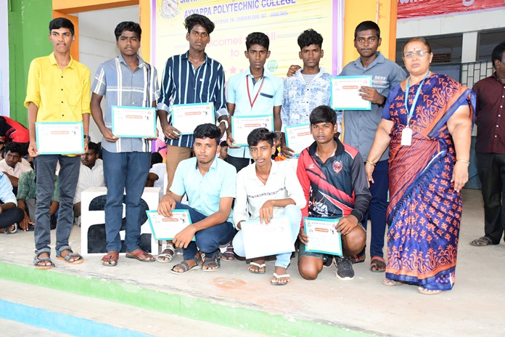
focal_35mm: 40
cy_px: 168
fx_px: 561
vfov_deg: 33.4
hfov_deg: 48.5
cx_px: 252
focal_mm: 27
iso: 640
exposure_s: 1/160
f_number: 5.6
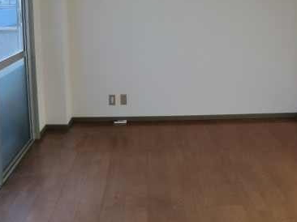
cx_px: 139
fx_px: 360
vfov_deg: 33.1
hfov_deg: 44.8
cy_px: 36
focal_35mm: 42
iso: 80
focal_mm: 4.3
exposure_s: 1/80
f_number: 3.2
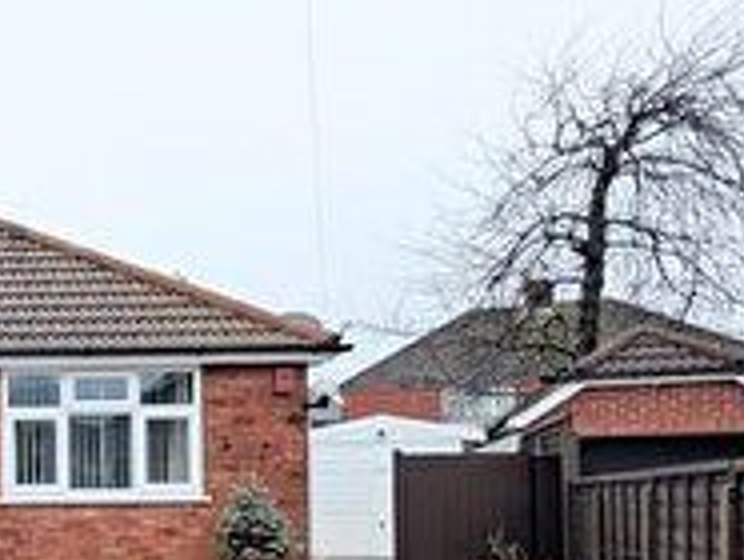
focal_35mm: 45
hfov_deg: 32.9
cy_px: 470
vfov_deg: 31.2
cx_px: -188
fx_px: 968
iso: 167
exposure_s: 1/501
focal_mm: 2.02
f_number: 1.7
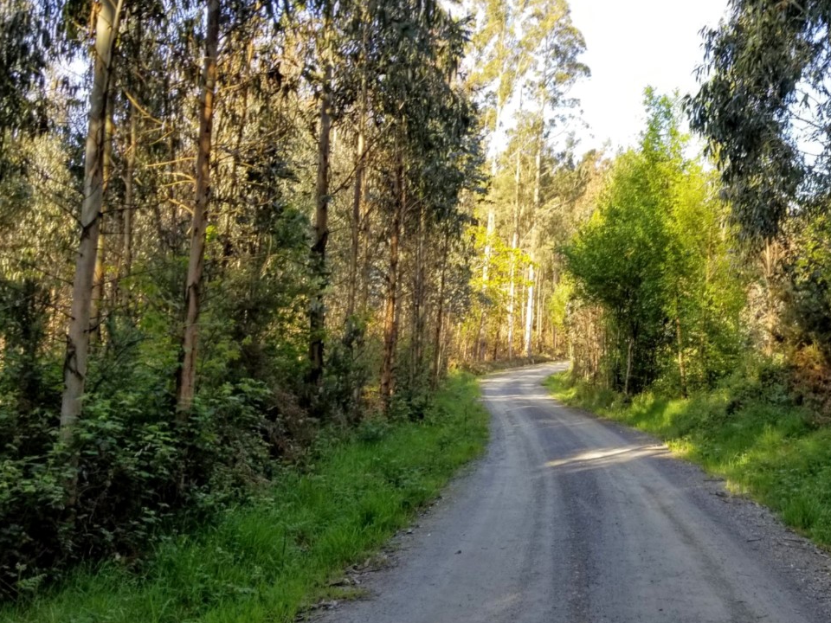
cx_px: 578
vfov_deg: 36.8
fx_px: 936
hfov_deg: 46.8
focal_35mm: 39
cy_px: 341
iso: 50
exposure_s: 1/305
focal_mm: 4.3
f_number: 1.7
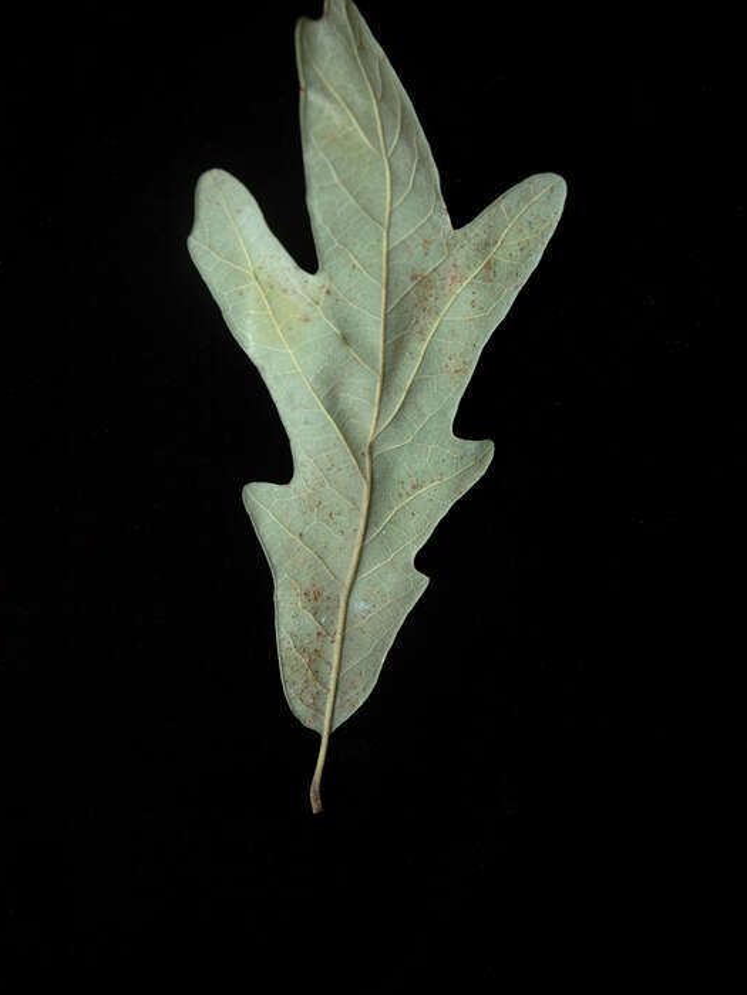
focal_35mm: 56
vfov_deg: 34.3
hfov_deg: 26.1
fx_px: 1611
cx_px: 373
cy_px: 466
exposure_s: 1/80
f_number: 4.5
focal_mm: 34
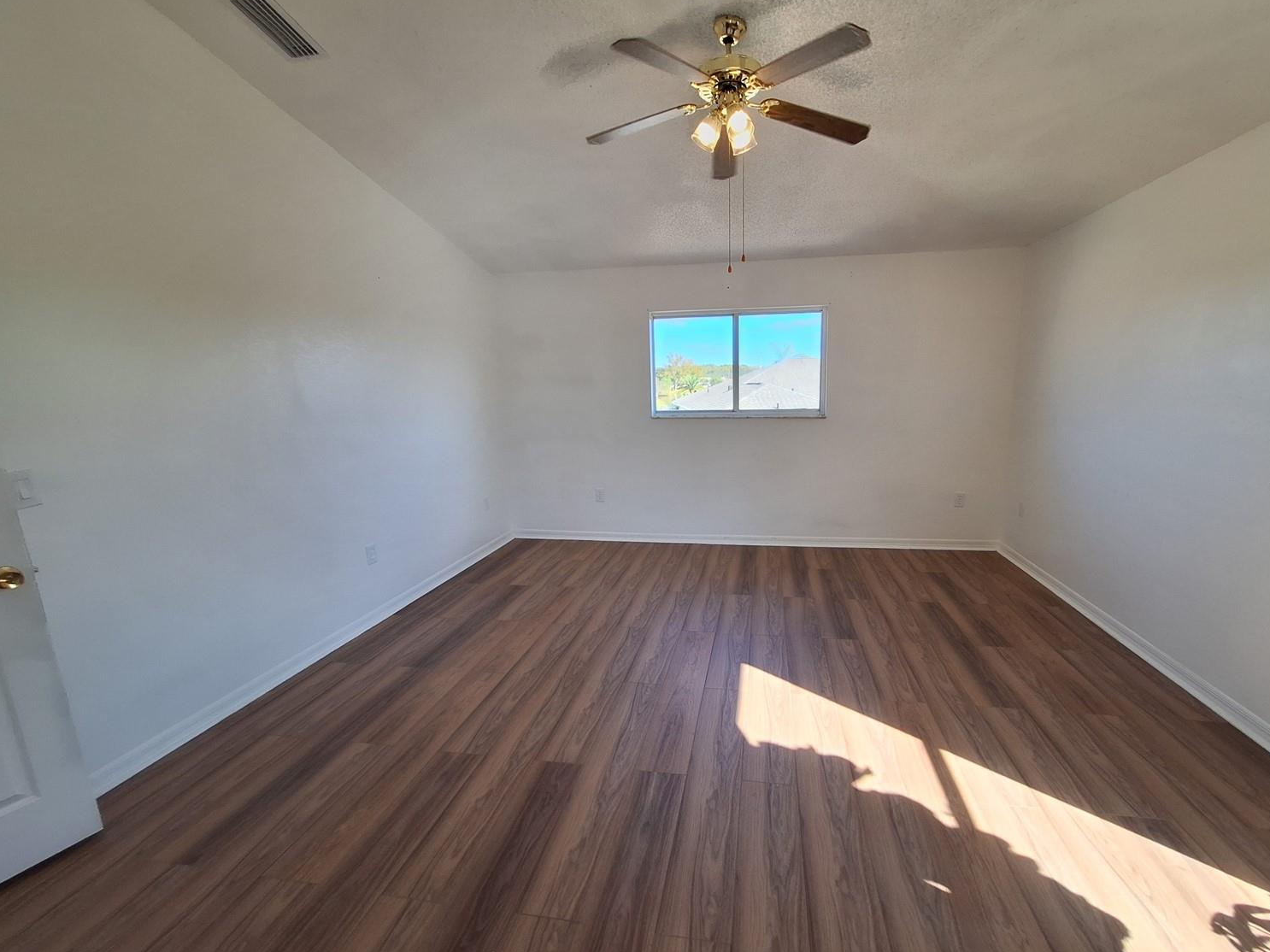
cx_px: 667
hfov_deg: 102.0
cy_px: 489
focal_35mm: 14
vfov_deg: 85.6
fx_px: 514
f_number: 2.2
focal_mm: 1.74
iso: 40
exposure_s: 1/176
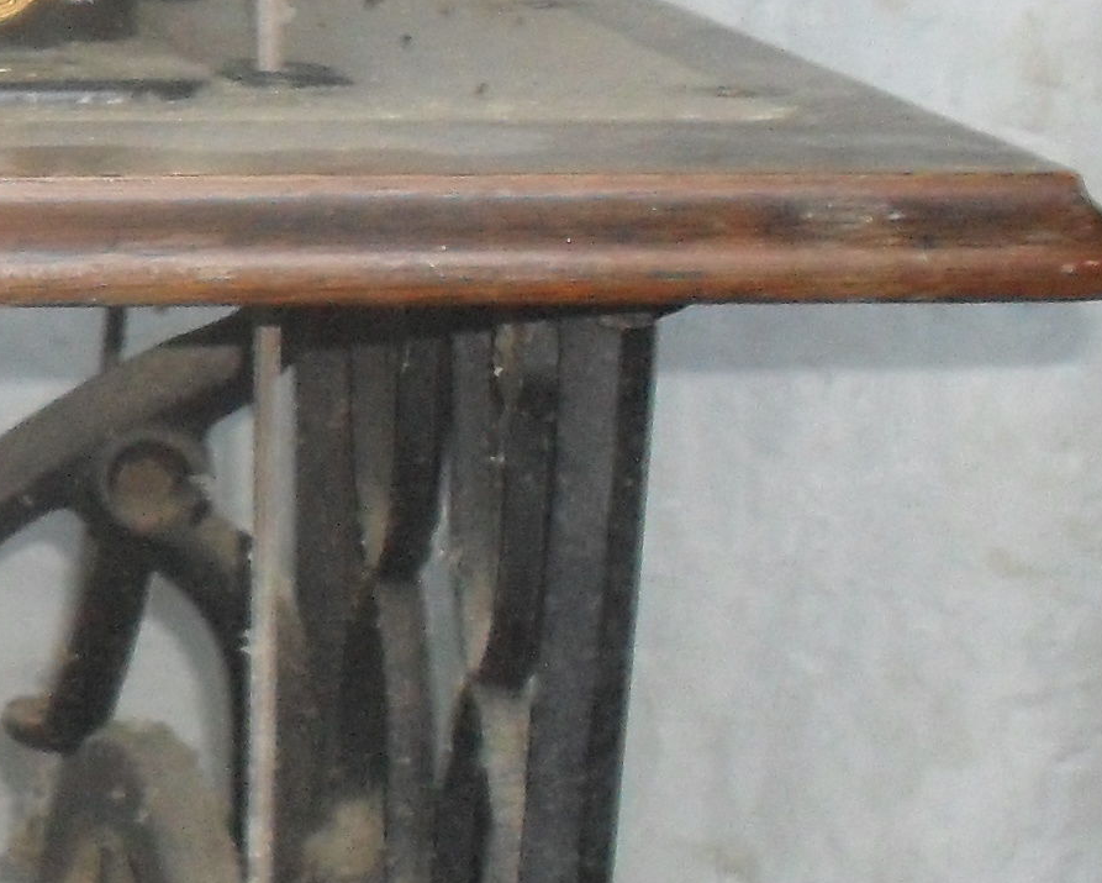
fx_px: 4992
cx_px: -627
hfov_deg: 11.9
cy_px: 358
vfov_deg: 10.1
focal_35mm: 153
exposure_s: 1/45
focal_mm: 6.3
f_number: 3.2
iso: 200
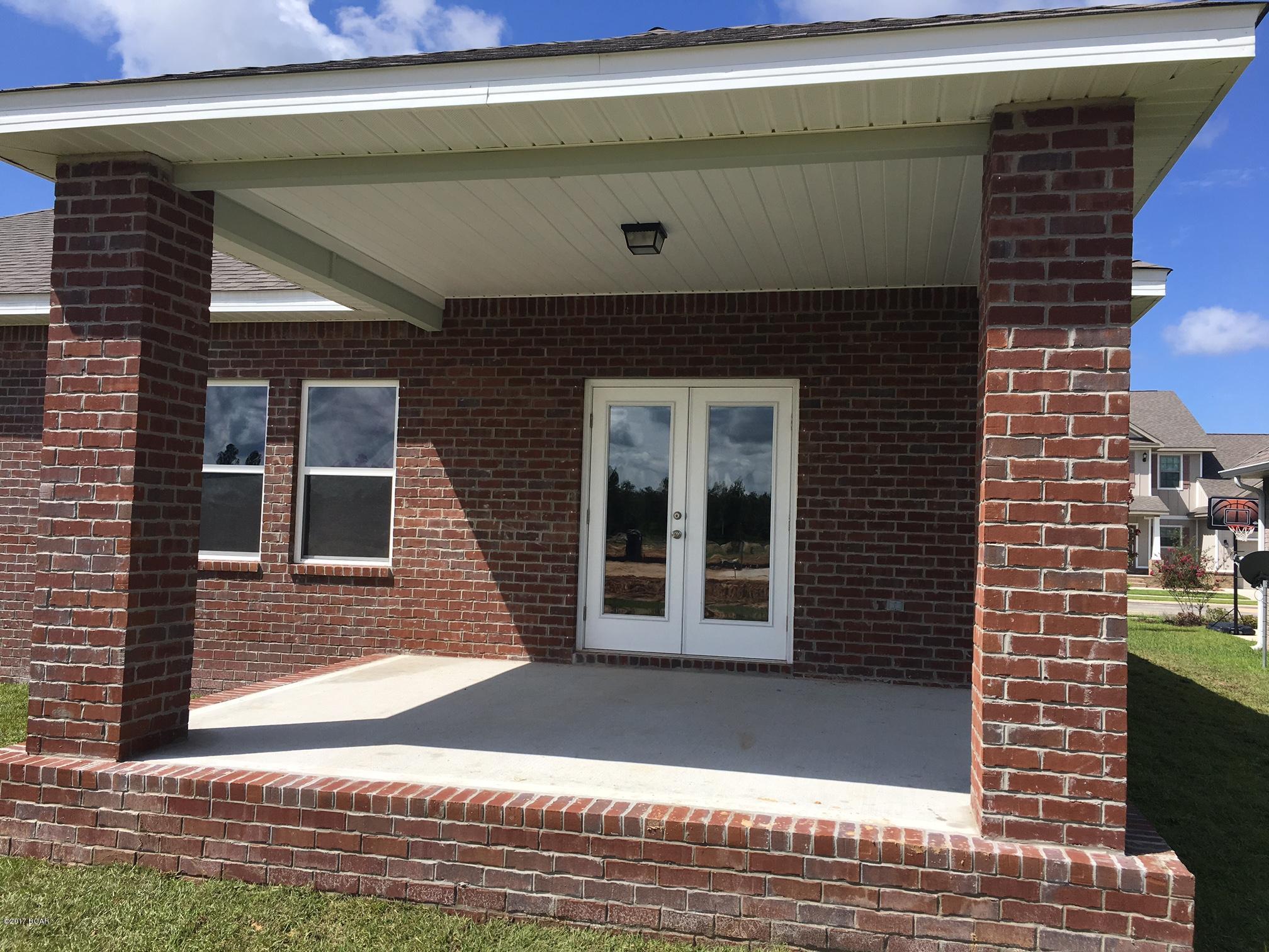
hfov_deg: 61.7
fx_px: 1063
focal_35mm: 29
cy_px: 476
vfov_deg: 48.2
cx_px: 634
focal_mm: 4.15
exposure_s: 1/1637
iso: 25
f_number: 2.2
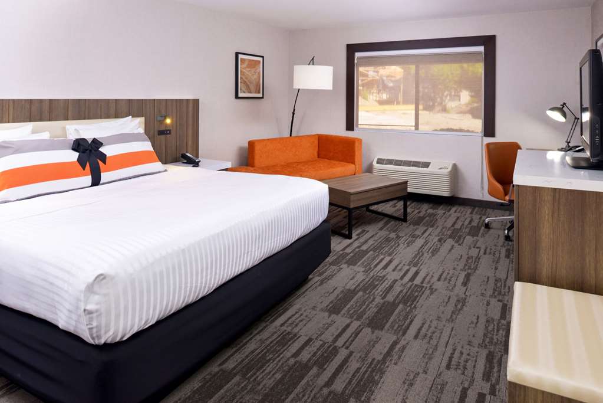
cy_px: 202
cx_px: 302
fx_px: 402
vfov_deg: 53.2
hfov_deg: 73.7
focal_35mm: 24
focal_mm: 24
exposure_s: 1/40
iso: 640
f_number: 11
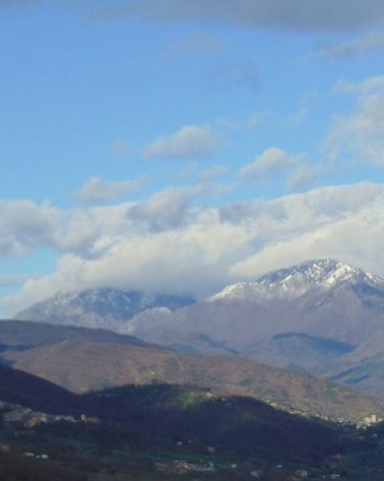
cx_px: 213
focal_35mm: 176
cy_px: 383
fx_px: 2502
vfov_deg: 10.9
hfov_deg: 8.8
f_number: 3.7
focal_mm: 12.8
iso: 80
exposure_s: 1/400
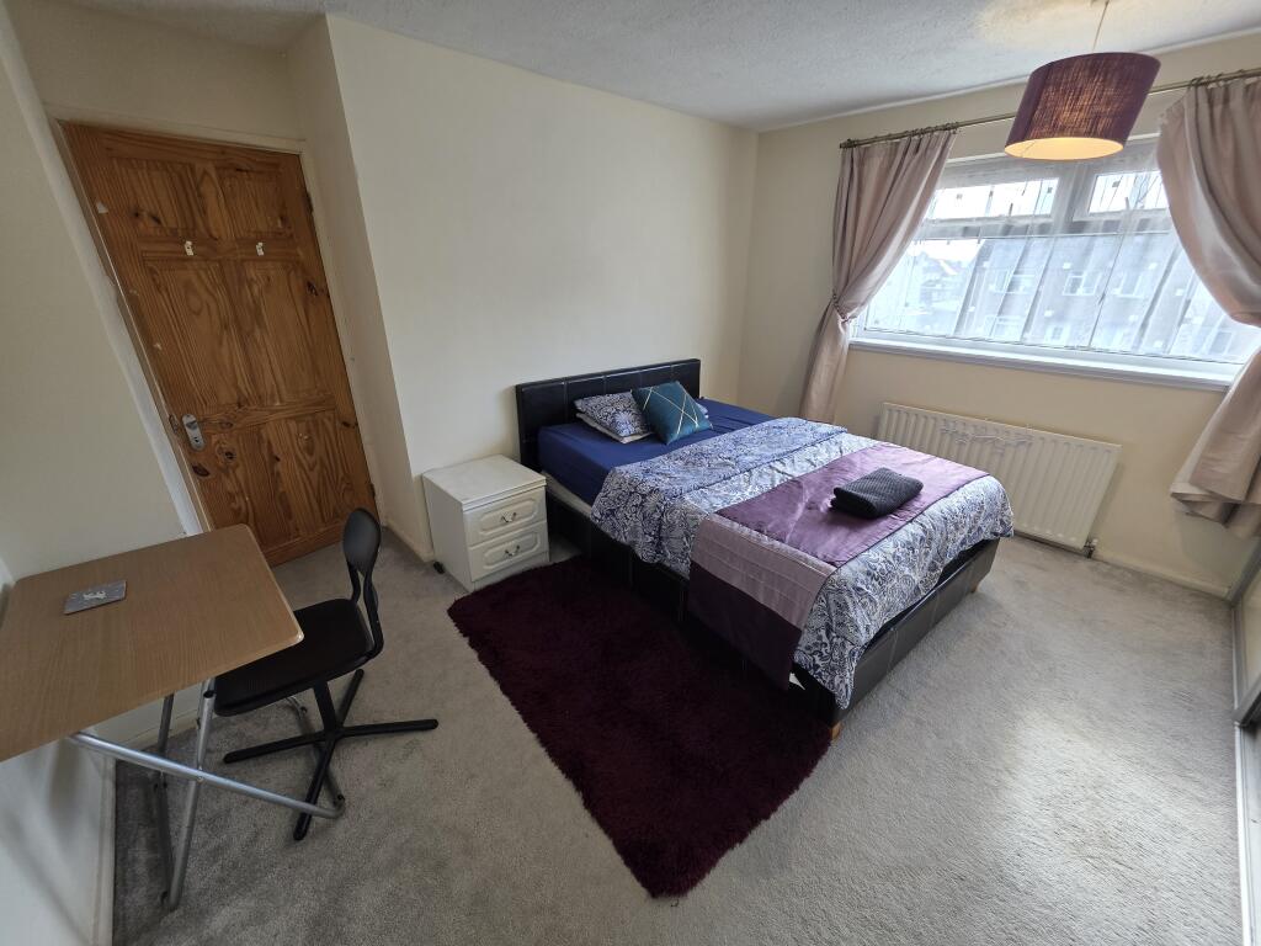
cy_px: 473
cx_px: 630
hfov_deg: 106.2
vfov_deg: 89.9
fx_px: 474
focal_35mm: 13
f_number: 1.9
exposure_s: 1/120
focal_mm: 2.2
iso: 80
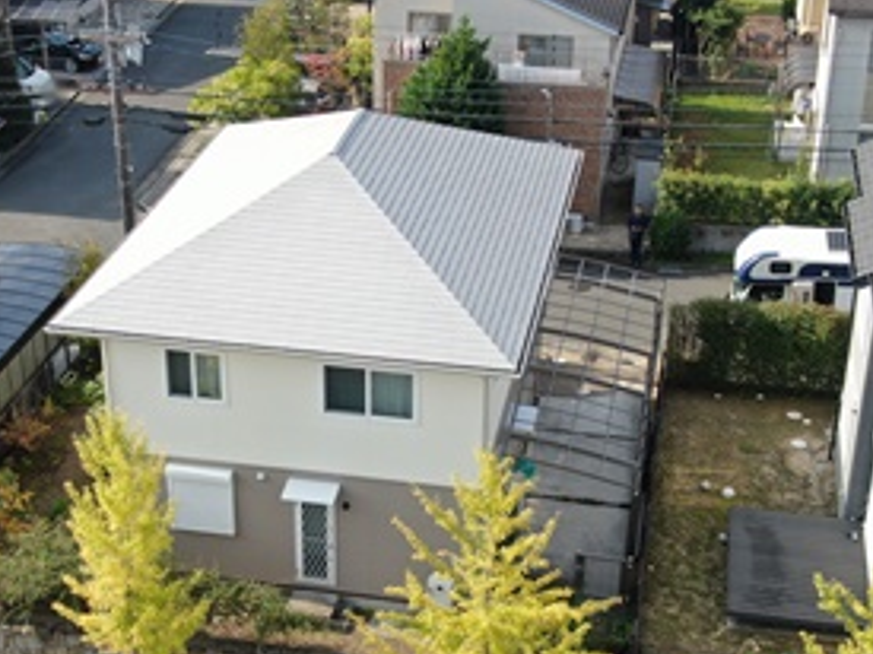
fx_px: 1538
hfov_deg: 31.6
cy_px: 349
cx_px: 375
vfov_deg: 24.0
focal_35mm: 61
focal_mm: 8.6
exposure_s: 1/320
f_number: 3.8
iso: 100
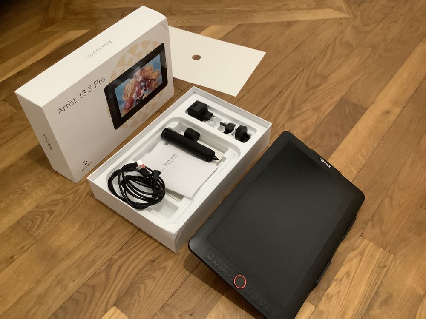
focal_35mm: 31
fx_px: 381
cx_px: 213
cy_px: 160
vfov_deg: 45.4
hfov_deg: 58.4
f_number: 2.4
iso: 400
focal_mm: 3.3
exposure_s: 1/33
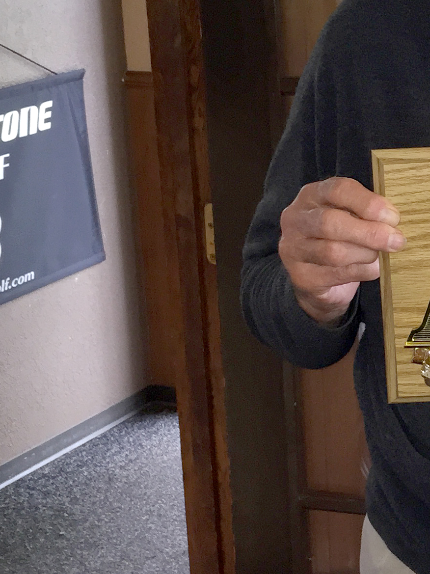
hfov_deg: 17.2
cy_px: 219
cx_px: 537
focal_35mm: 81
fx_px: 1342
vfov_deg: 24.1
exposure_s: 1/30
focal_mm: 4.15
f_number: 2.2
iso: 100
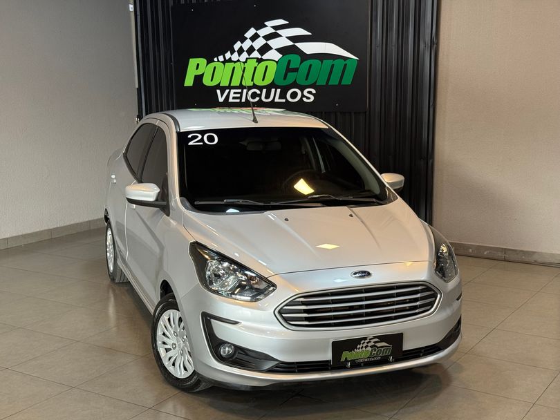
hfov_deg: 39.6
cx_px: 280
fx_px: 777
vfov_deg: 30.3
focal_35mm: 48
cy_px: 210
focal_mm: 6.76
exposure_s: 1/60
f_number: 1.78
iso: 160
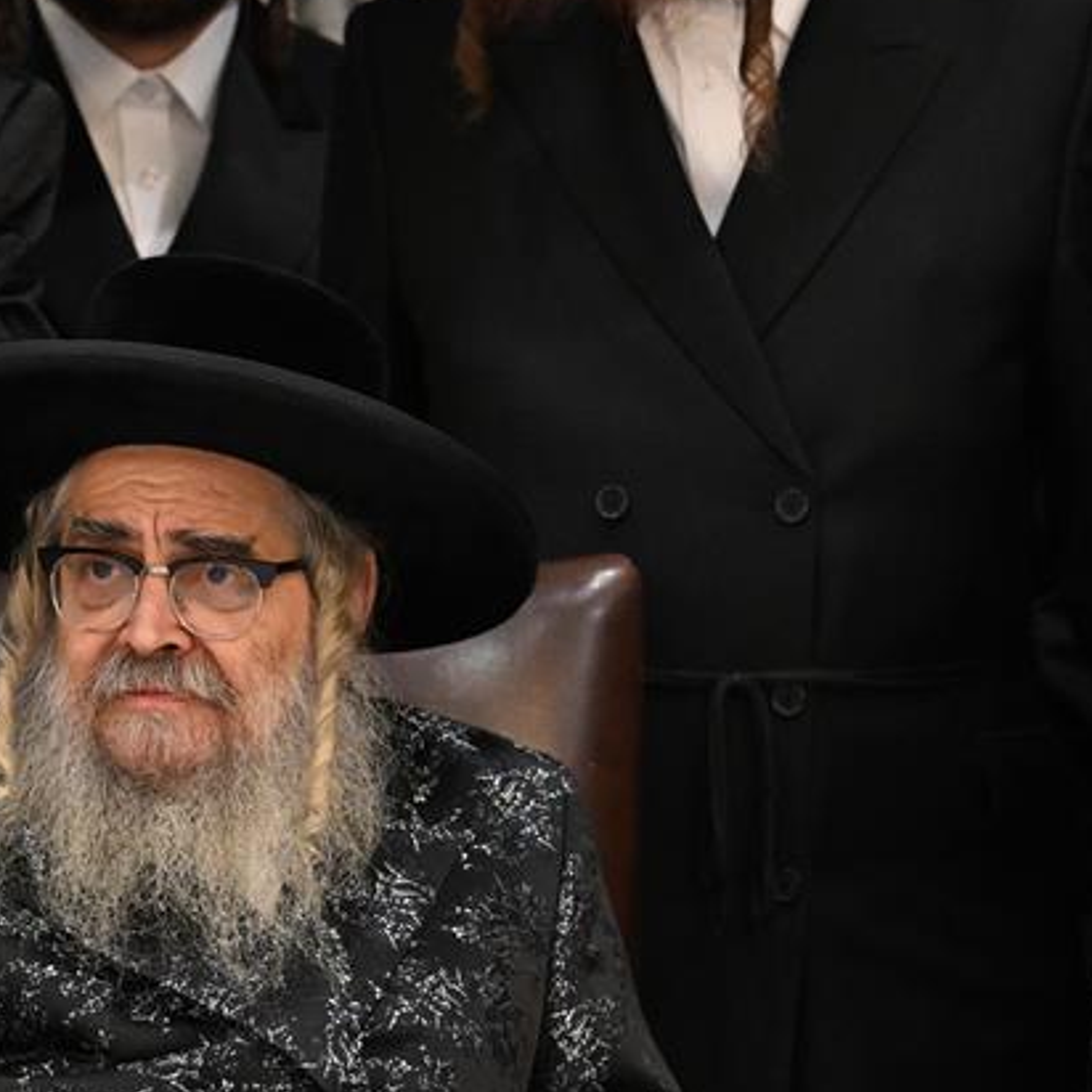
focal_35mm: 306
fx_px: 10921
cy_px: 696
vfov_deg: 5.7
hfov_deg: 5.7
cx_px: 239
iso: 5000
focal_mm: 145
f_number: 4.8
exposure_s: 1/200
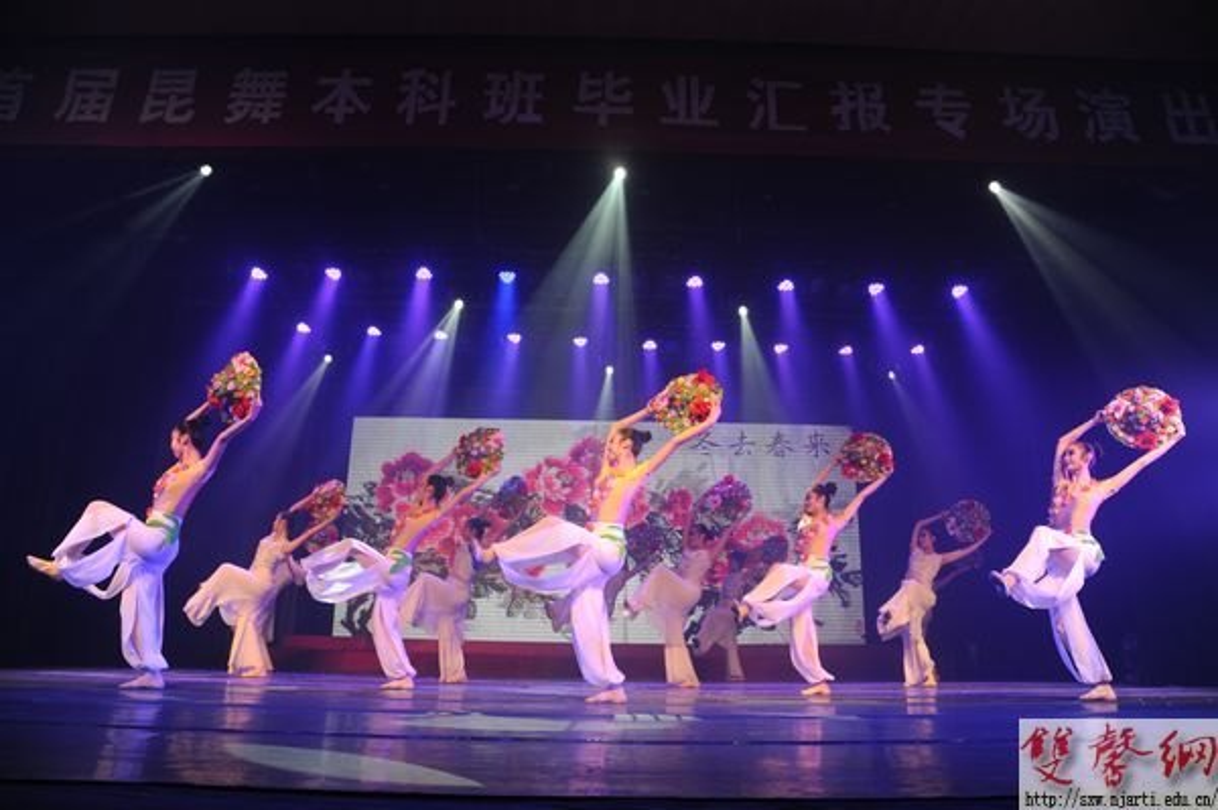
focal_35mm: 24
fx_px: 811
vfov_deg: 53.1
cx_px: 609
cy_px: 405
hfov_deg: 73.8
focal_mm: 24
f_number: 6.3
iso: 1000
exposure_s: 1/160
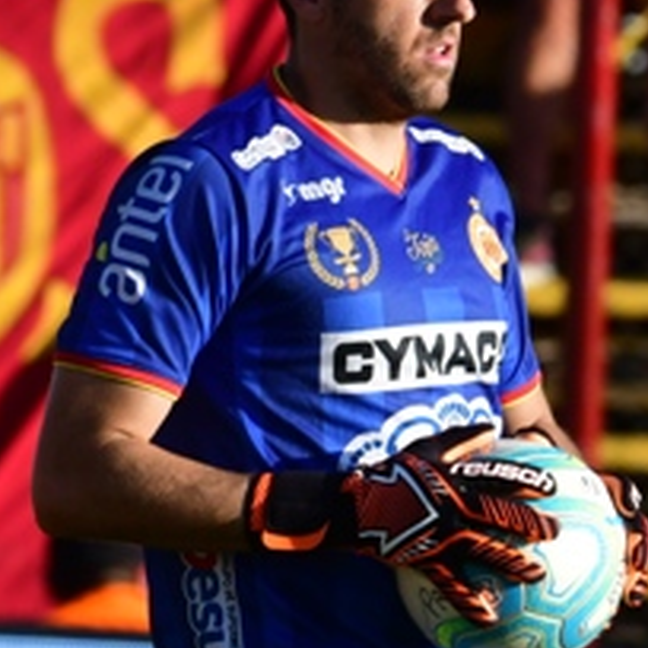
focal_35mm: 1995
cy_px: 596
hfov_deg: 0.9
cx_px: 426
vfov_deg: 0.9
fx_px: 42252
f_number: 13
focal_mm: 400
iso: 640
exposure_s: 1/640
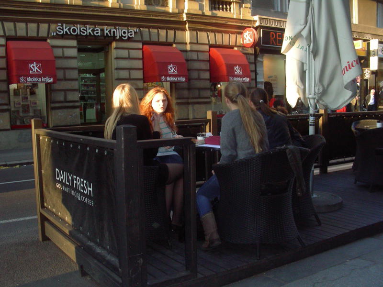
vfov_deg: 37.7
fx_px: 420
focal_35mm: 38
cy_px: 144
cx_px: 192
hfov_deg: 49.0
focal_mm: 6.3
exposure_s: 1/60.1
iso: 200
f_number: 3.5
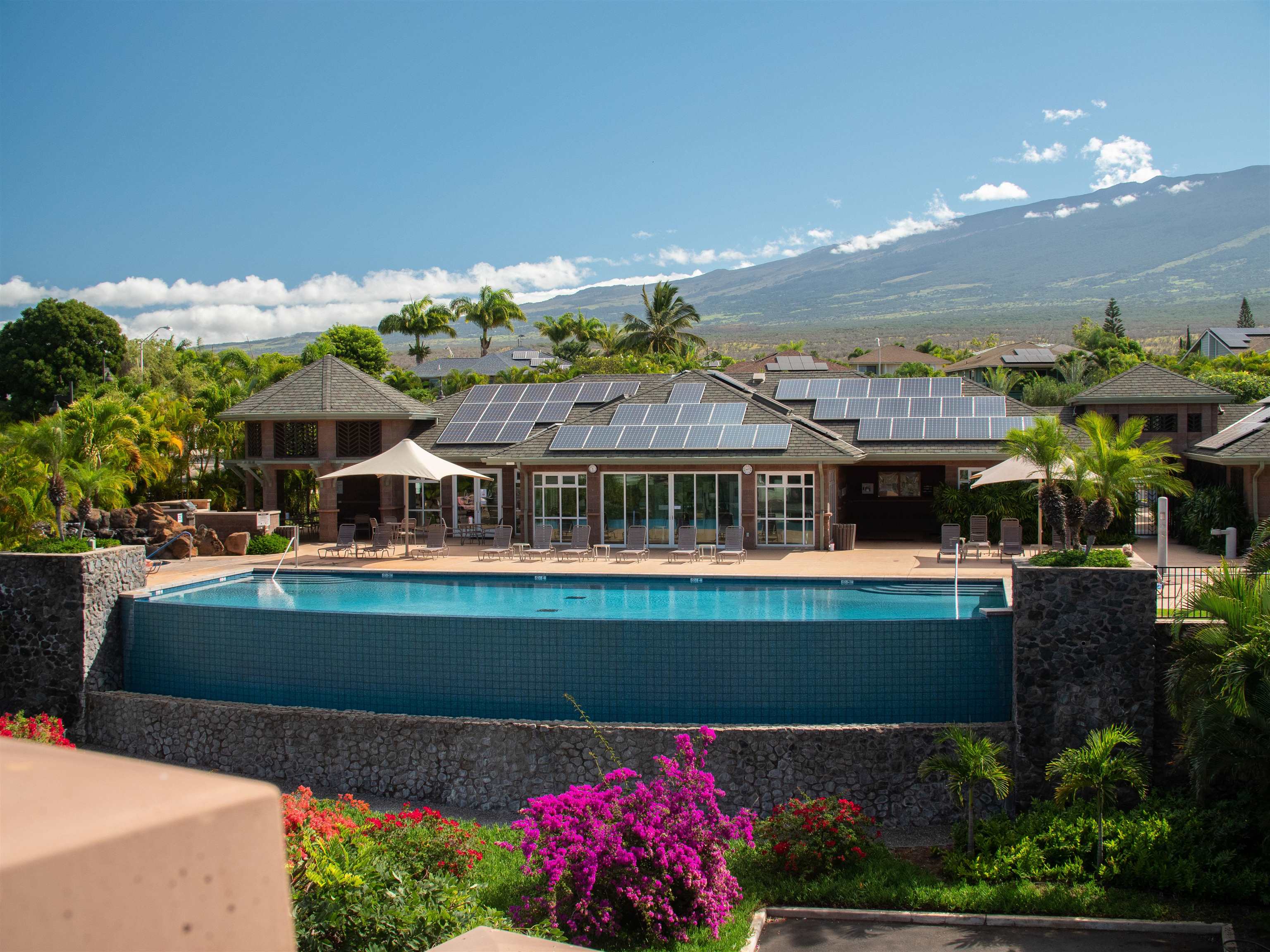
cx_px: 635
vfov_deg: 36.0
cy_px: 476
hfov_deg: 46.8
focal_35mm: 40
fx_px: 1468
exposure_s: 1/400
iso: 400
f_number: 5.6
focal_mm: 20
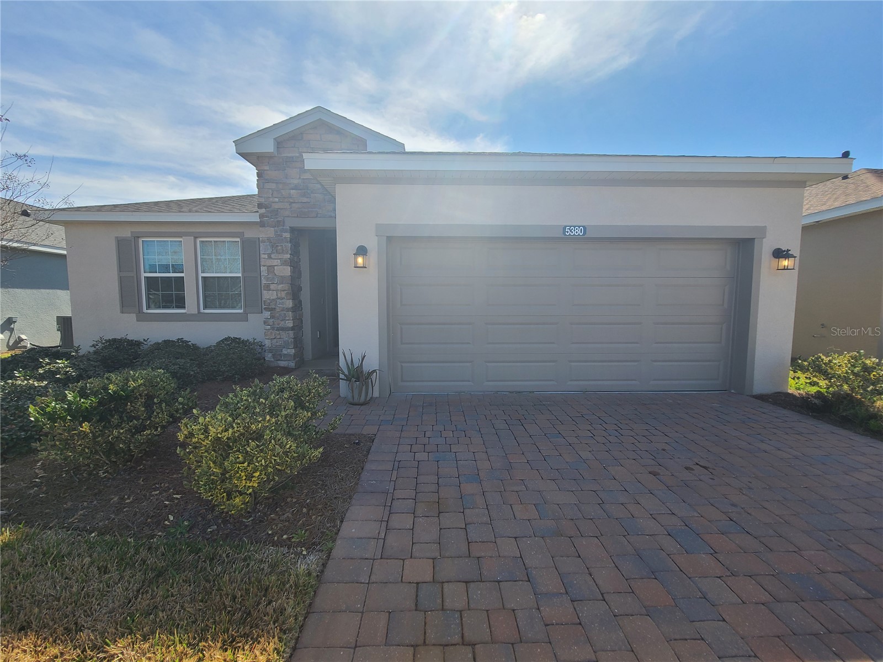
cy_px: 331
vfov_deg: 89.9
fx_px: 332
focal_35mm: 13
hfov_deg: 106.2
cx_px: 442
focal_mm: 2.2
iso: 64
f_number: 2.2
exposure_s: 1/1248
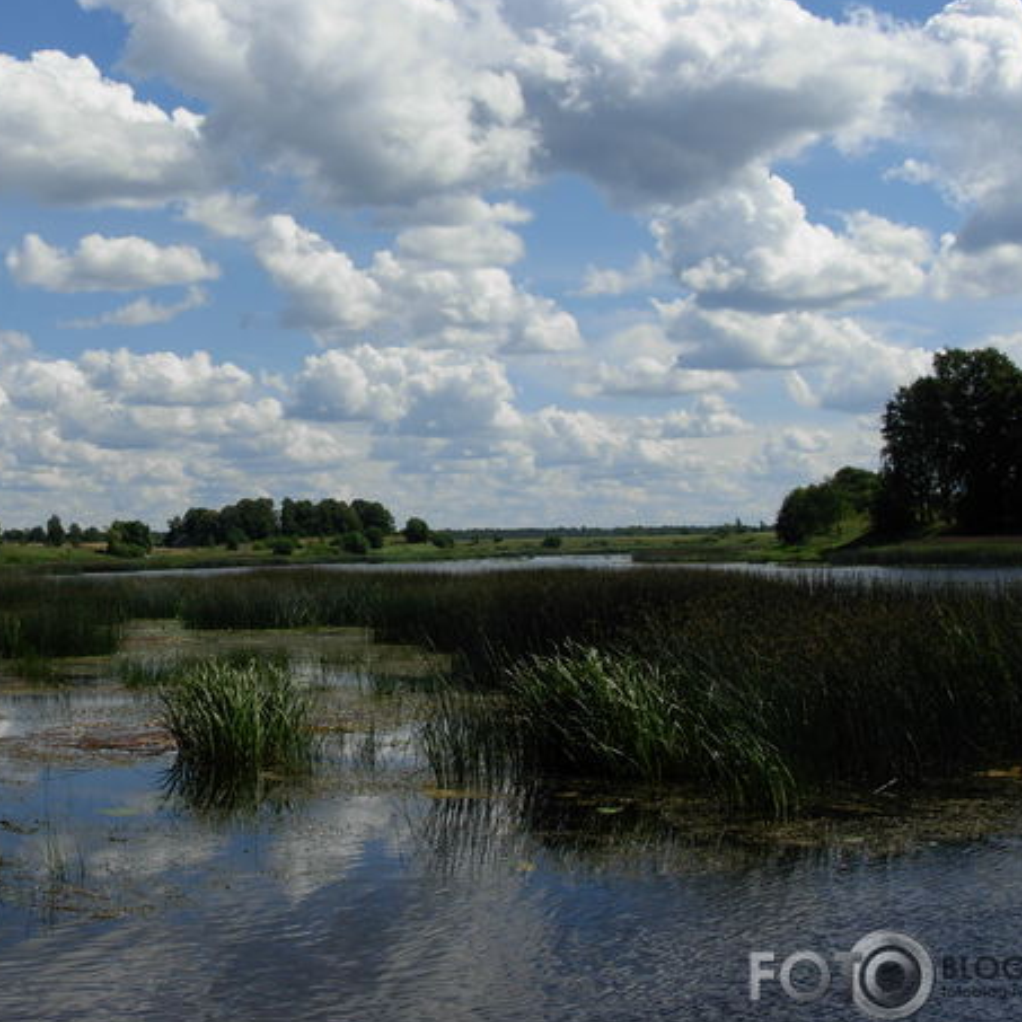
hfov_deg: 31.7
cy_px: 465
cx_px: 267
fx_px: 1770
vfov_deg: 32.2
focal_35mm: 53
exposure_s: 1/966
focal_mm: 6.3
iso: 79
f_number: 4.9
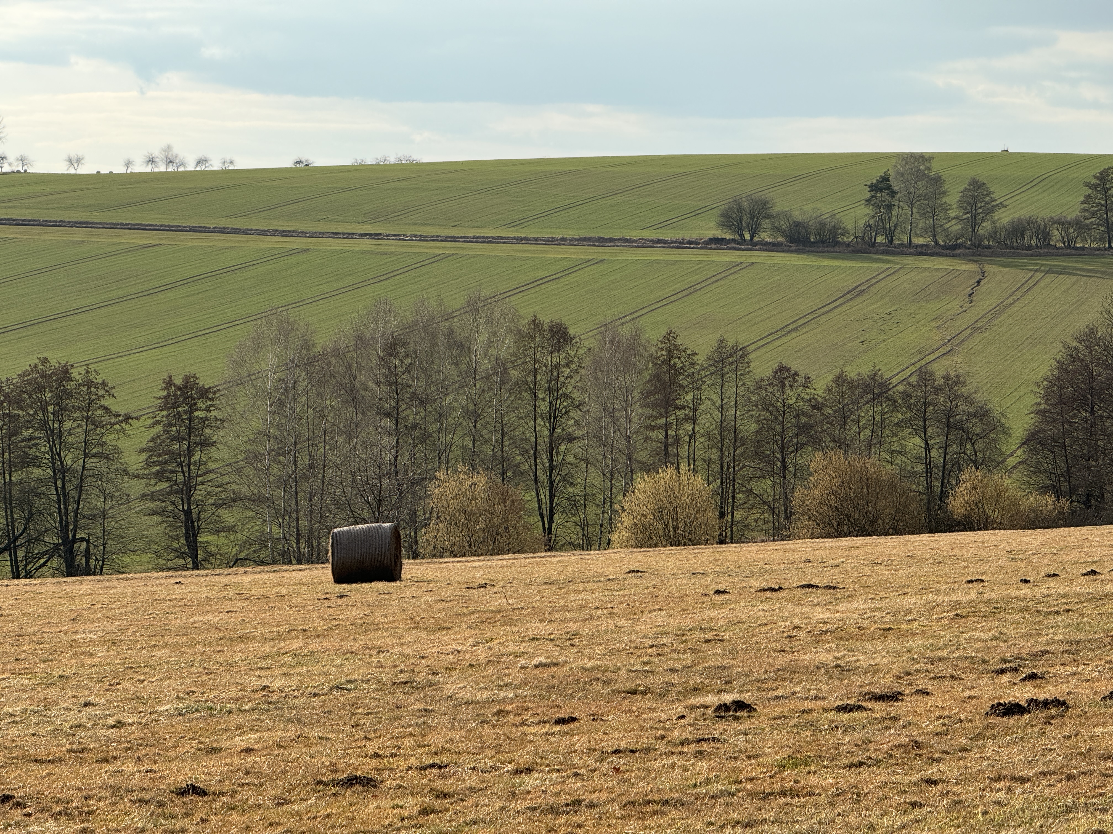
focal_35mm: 120
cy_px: 417
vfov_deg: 12.3
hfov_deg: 16.4
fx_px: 3858
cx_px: 556
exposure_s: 1/1422
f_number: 2.8
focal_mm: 15.66
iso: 50
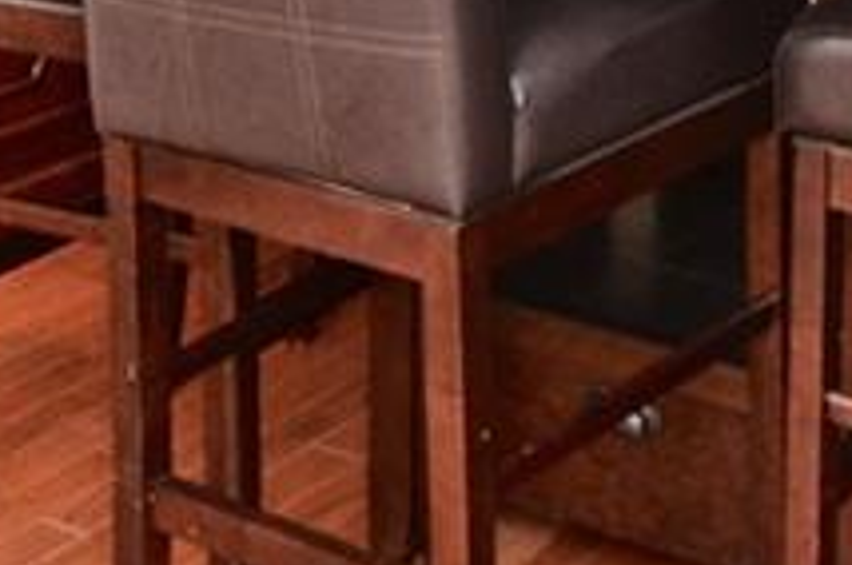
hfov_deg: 23.0
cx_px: 792
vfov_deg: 13.1
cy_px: -655
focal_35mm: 86
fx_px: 2032
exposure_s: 1/60
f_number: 4
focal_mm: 12
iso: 800
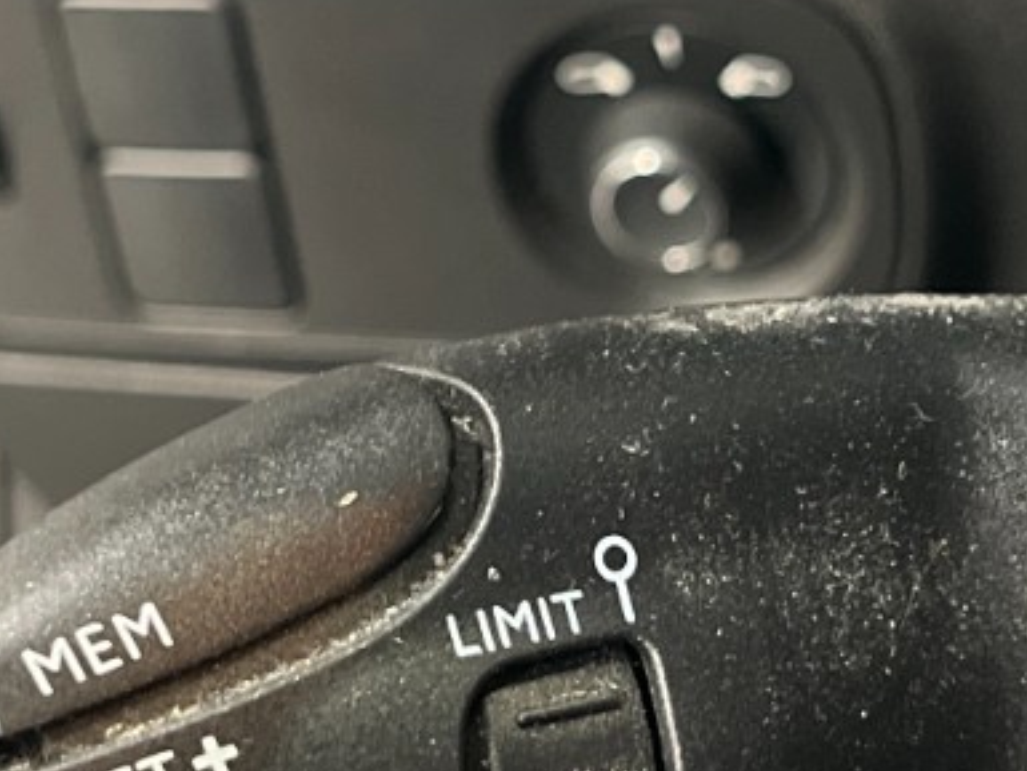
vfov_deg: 13.6
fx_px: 3205
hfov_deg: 18.2
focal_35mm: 108
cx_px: 523
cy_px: 125
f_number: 1.6
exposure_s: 1/27
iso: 800
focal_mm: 5.1
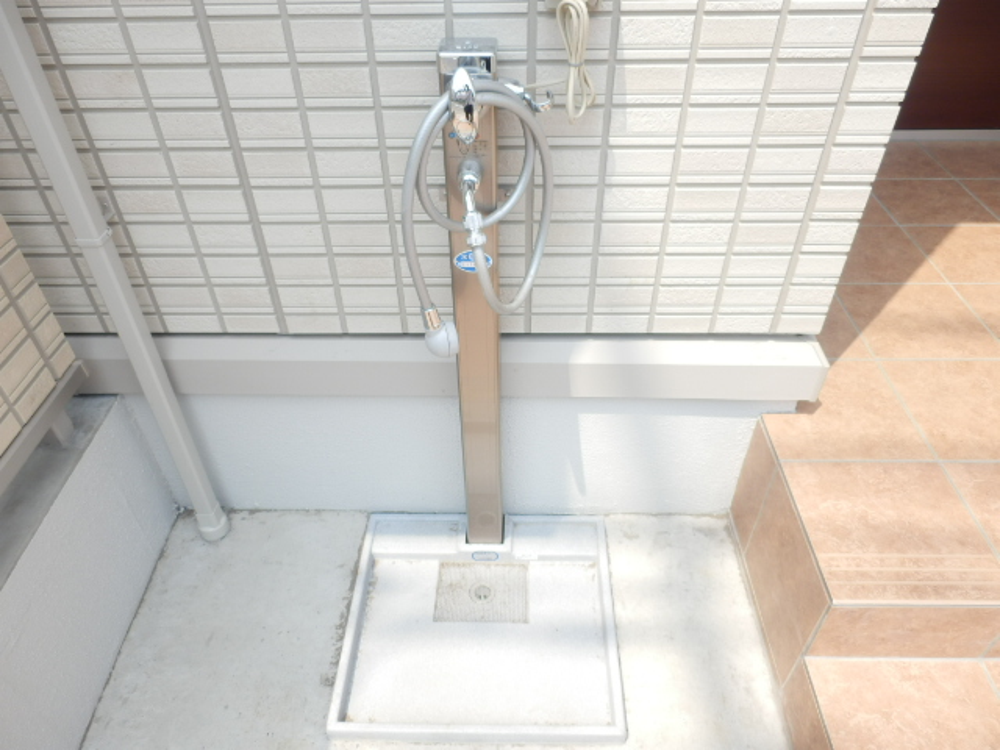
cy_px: 375
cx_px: 500
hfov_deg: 71.6
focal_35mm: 24
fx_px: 693
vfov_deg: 56.8
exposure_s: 1/500
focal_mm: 4.2
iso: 80
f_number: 3
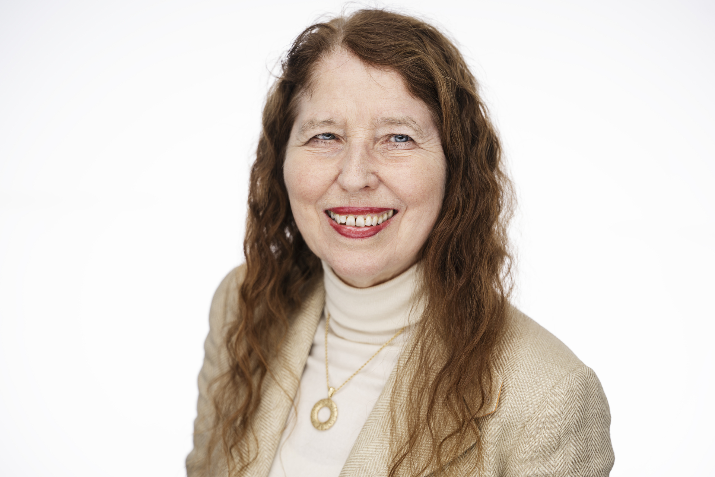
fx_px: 2085
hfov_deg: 19.5
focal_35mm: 105
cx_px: 358
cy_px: 238
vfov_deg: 13.0
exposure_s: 1/160
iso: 32
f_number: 3.5
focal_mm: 105
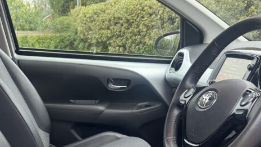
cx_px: 83
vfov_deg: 25.8
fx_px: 311
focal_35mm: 45
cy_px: 126
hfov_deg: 44.7
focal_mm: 6.76
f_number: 1.78
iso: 250
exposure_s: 1/60
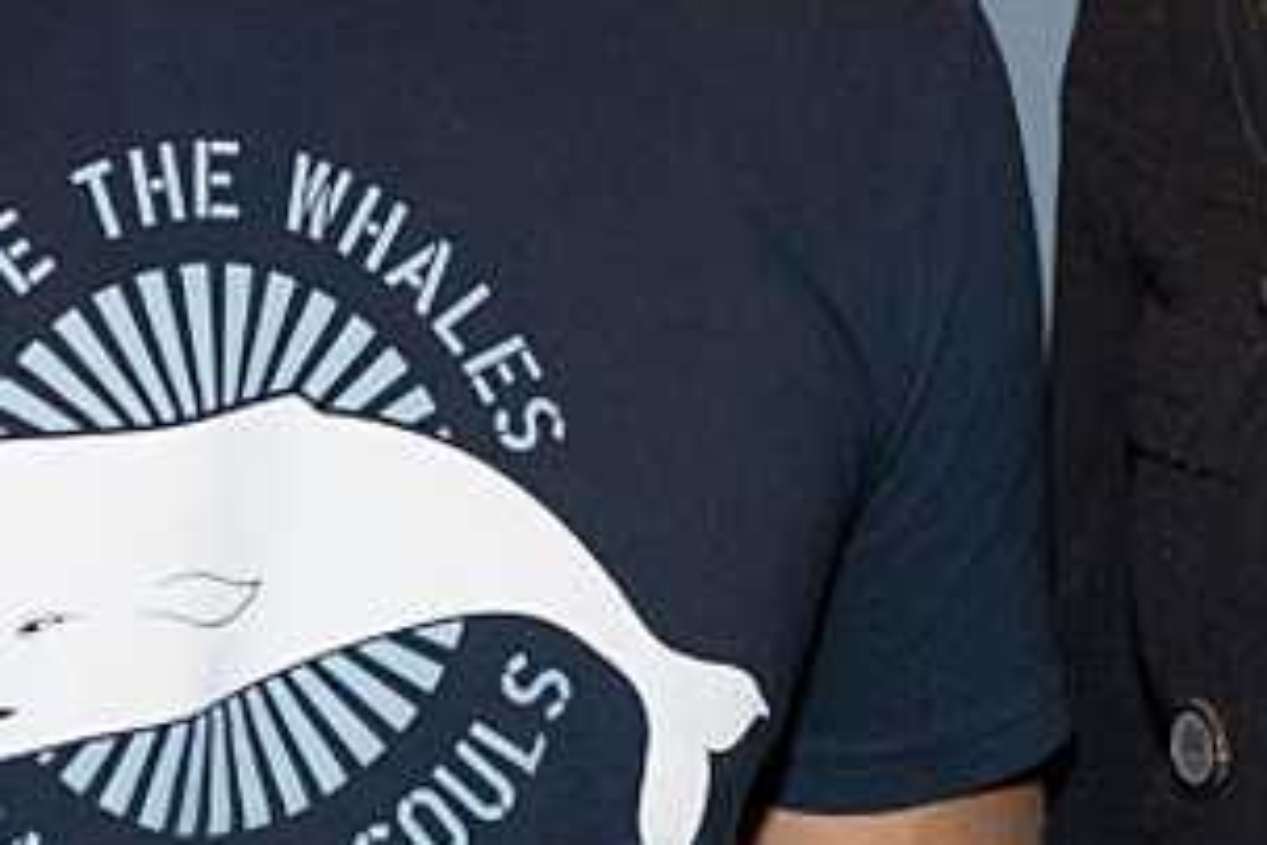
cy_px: -420
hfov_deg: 10.1
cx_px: 602
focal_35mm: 203
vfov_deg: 6.7
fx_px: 7144
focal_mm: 55
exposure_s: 1/80
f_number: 5.6
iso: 500
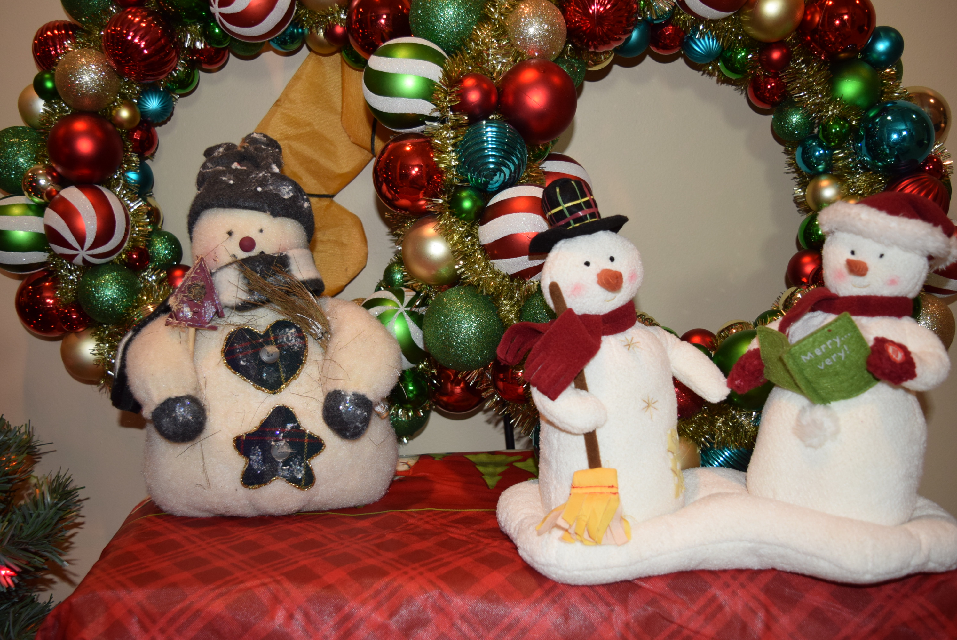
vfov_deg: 36.9
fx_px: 958
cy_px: 320
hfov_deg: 53.1
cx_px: 478
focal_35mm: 36
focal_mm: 24
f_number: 4.5
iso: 720
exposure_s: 1/80
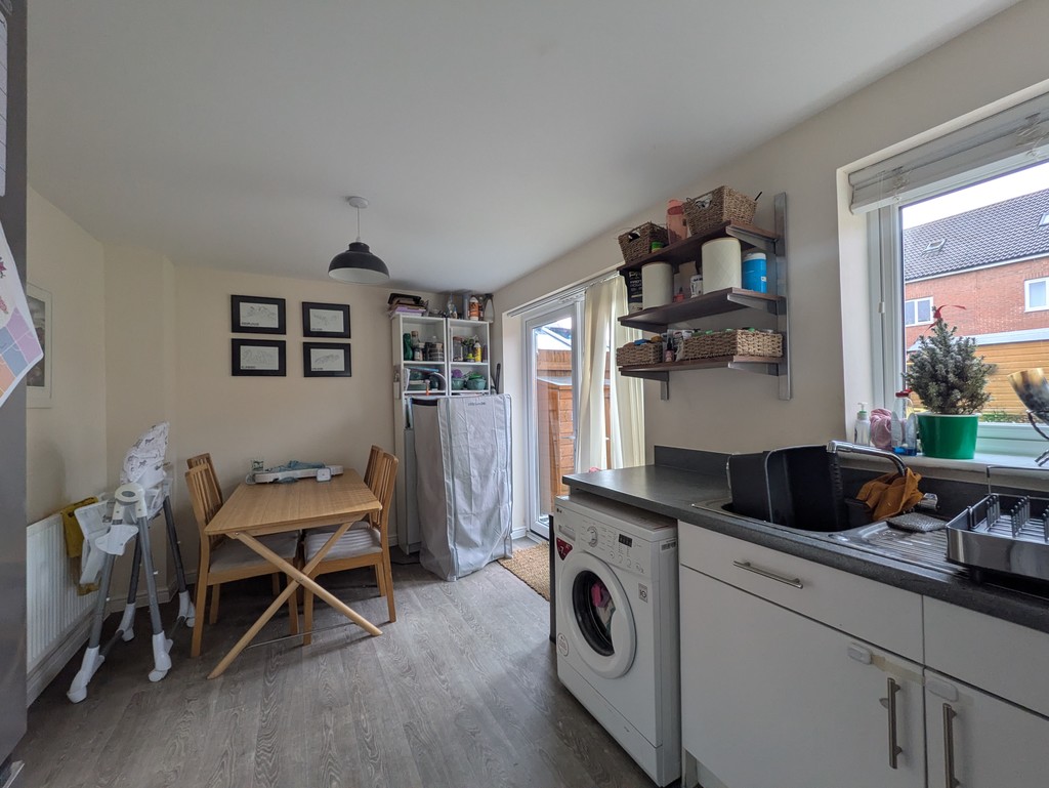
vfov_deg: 85.7
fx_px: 424
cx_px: 524
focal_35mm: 14
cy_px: 394
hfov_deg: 102.0
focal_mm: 1.83
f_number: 2.2
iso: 80
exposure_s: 1/100
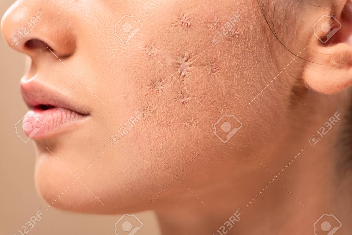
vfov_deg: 13.0
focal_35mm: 105
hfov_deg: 19.5
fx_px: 1027
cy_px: 118
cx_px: 176
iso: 125
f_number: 5.6
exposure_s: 1/160
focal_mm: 105
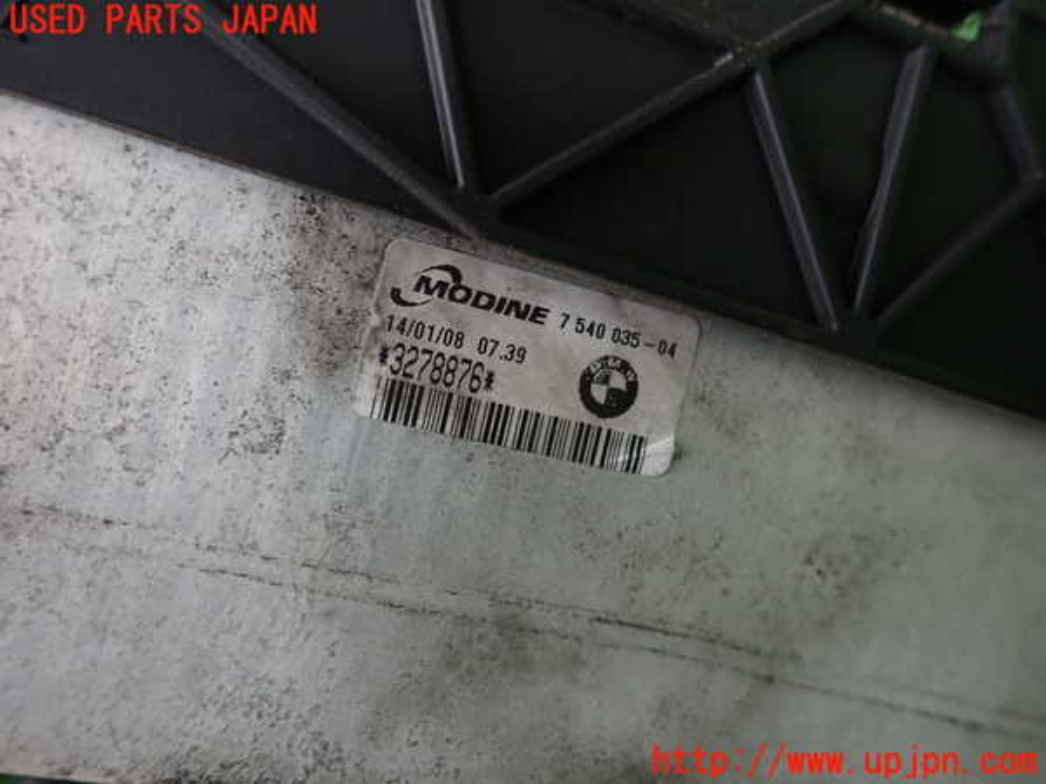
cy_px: 392
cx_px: 523
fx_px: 755
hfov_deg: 69.4
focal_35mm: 25
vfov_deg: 54.9
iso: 200
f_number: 2
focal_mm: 4.5
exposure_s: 1/60
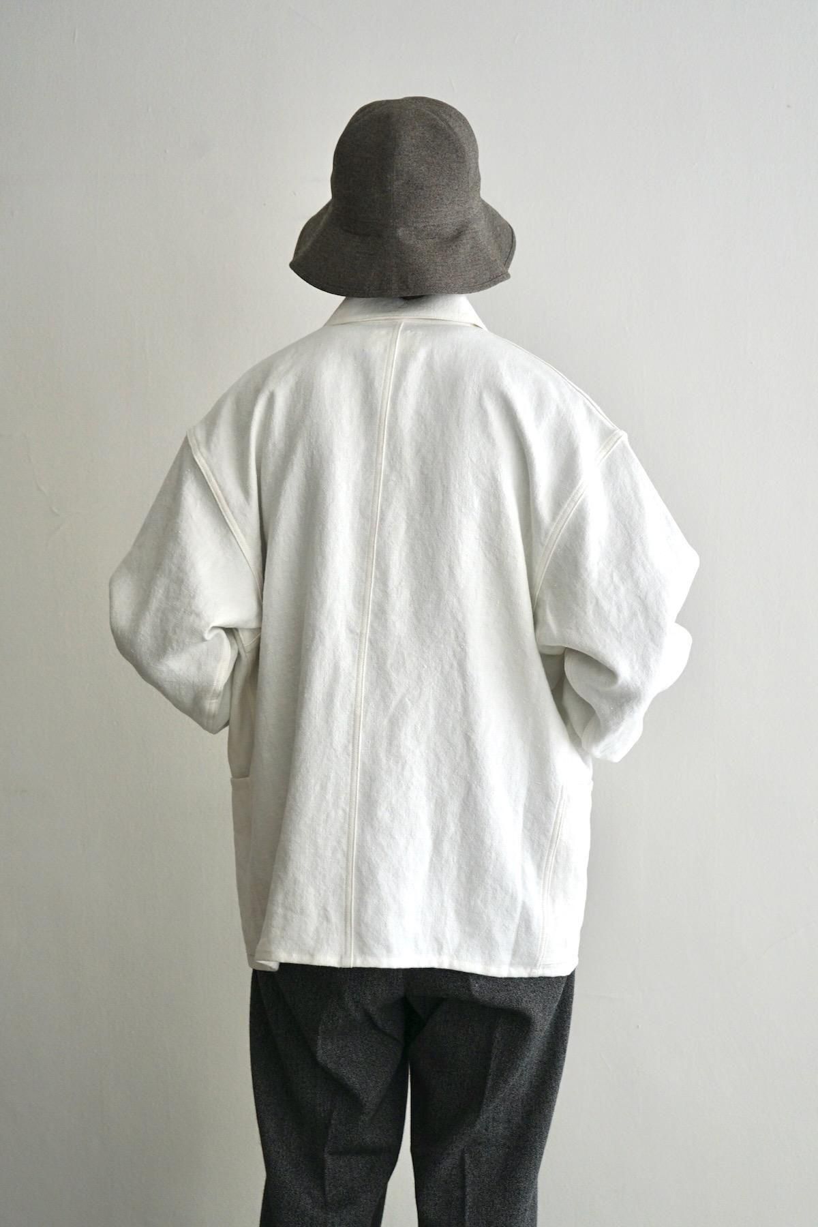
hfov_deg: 23.0
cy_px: 614
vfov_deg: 33.9
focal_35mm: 59
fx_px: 2011
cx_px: 409
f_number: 5
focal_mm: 59
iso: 500
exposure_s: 1/160
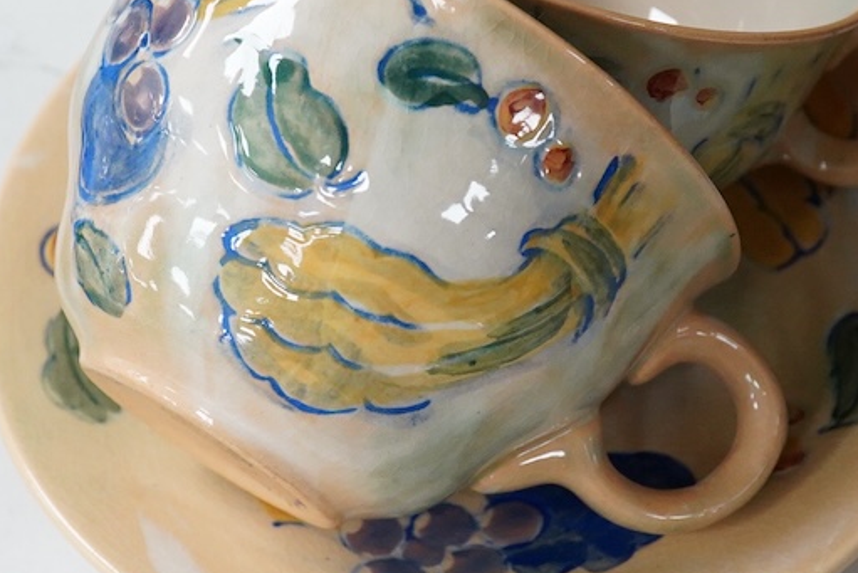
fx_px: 2360
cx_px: 446
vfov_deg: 13.8
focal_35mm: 99
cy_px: 234
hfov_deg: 20.6
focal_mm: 30
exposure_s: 1/200
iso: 3200
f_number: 9
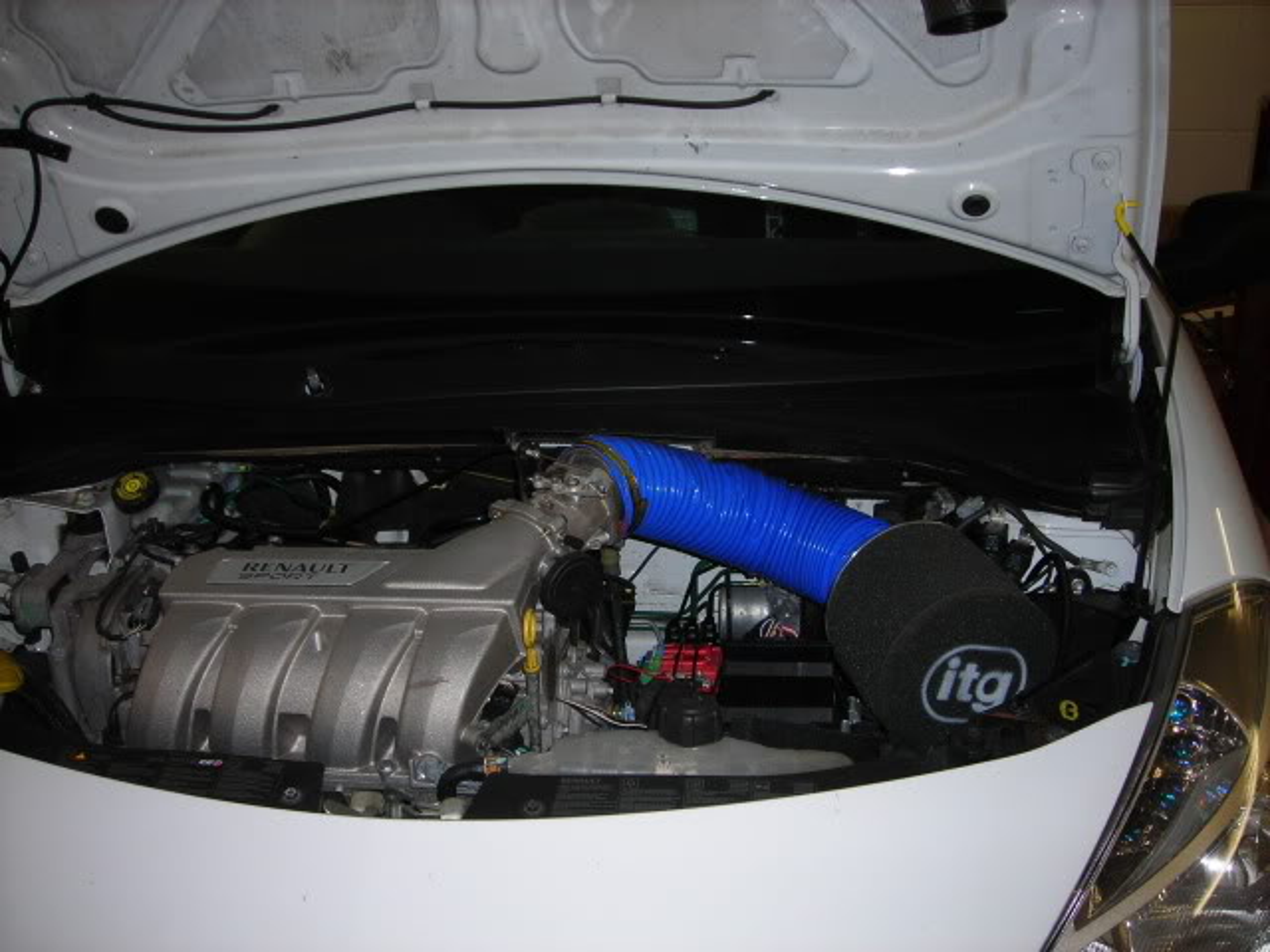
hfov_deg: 49.0
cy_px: 476
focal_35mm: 38
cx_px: 635
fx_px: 1394
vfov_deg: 37.7
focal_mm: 6.3
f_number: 3.2
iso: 50
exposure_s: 1/60.1
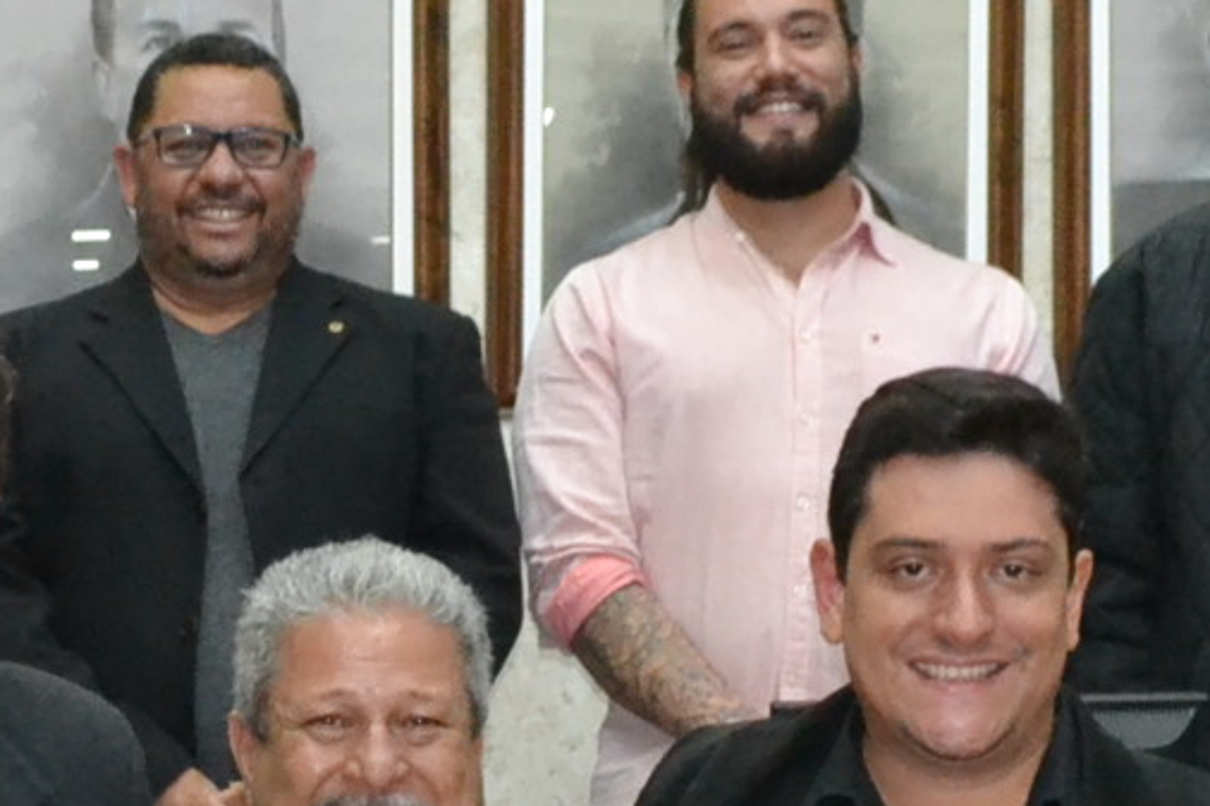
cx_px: 337
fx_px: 5510
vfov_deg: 8.3
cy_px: 892
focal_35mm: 164
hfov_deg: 12.5
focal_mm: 24
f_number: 7.1
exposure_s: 1/80
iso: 3200
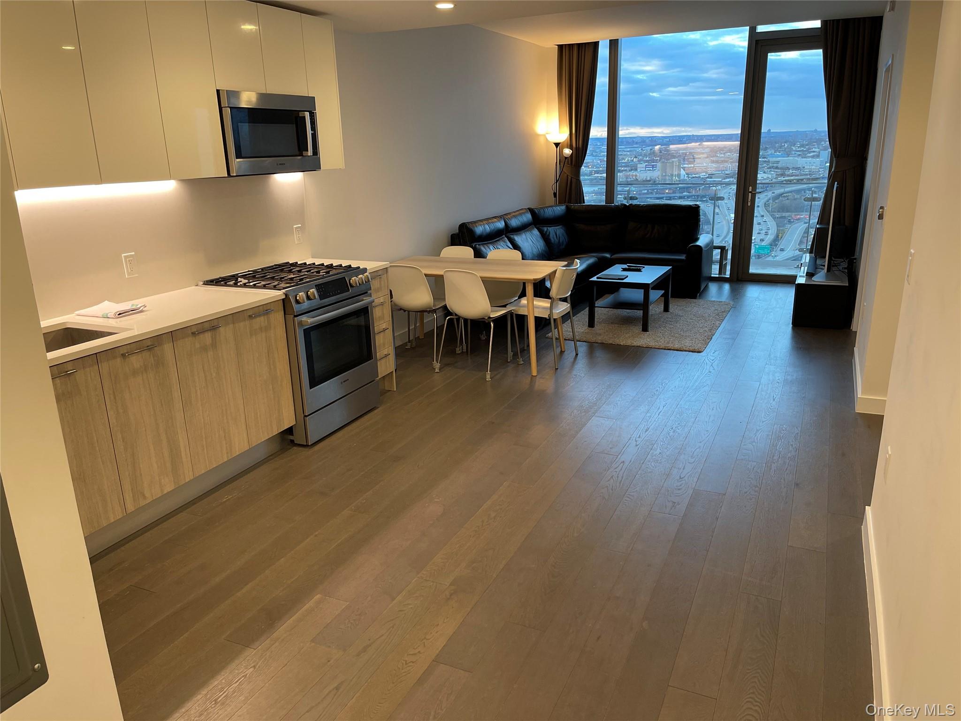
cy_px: 360
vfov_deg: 53.1
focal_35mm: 26
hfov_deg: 67.3
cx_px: 480
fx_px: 722
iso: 125
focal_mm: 5.1
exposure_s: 1/120
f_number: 1.6
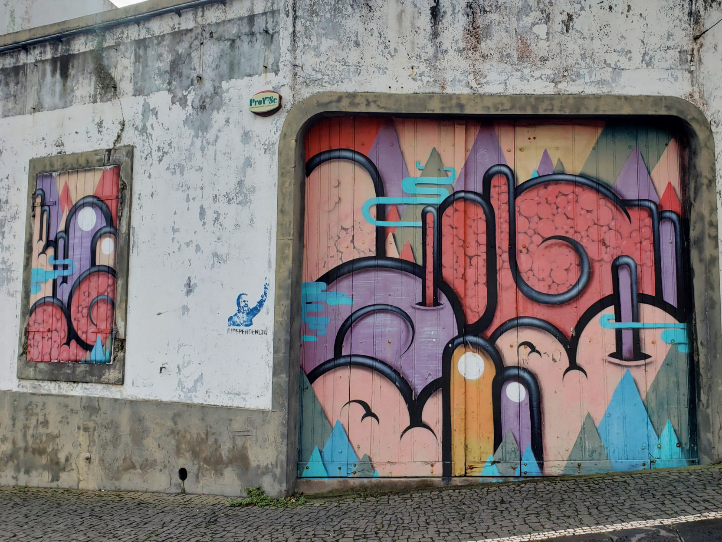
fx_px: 667
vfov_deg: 44.0
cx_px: 427
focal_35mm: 32
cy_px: 232
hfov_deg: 56.5
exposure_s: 1/1989
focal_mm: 4.3
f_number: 2.4
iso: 50
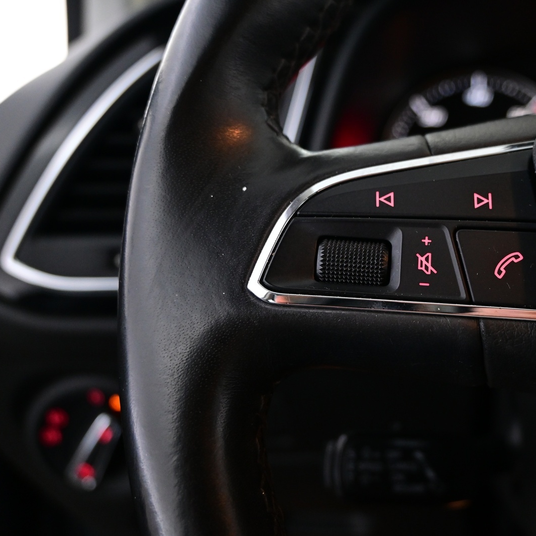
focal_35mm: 41
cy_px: 268
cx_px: 392
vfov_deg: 41.3
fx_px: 712
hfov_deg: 40.3
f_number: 4
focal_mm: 21
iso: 1800
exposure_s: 1/30
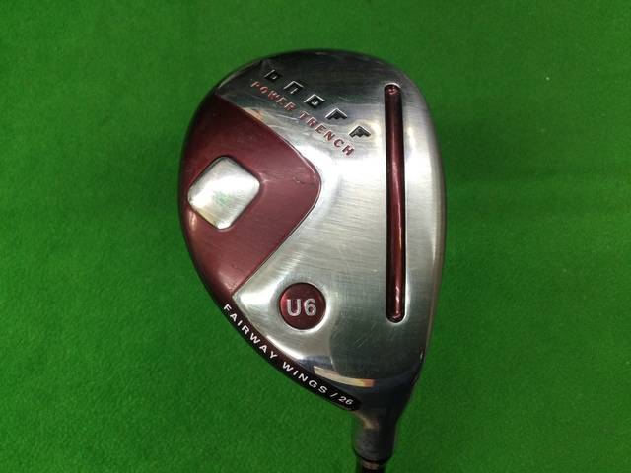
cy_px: 236
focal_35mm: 31
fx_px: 565
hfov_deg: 58.4
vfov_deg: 45.4
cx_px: 316
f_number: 2.4
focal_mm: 3.3
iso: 80
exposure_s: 1/30
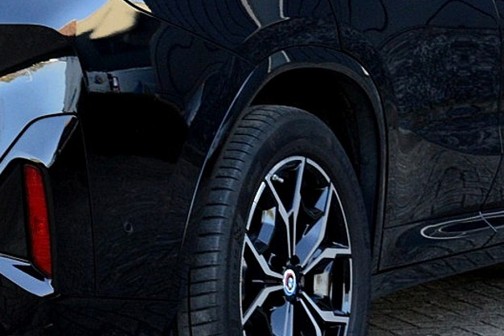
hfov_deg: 13.8
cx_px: 27
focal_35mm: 147
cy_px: 44
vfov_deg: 9.3
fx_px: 2058
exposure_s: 1/125
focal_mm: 32
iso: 800
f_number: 9
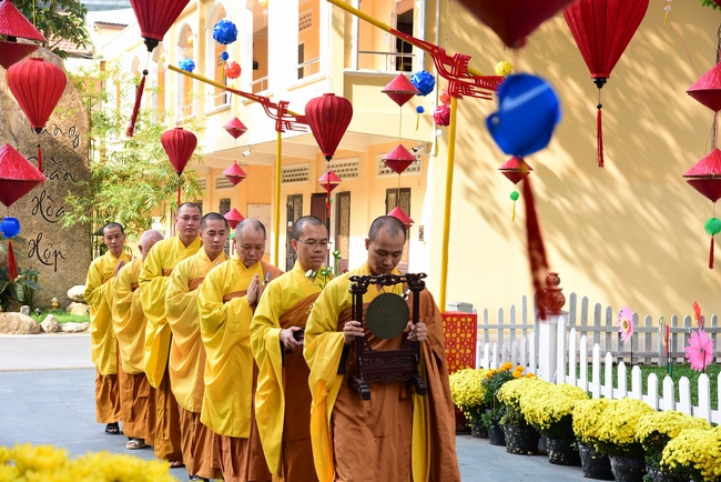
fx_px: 1322
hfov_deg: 30.5
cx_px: 360
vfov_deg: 20.6
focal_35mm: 66
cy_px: 241
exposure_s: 1/80
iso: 250
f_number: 8
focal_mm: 66
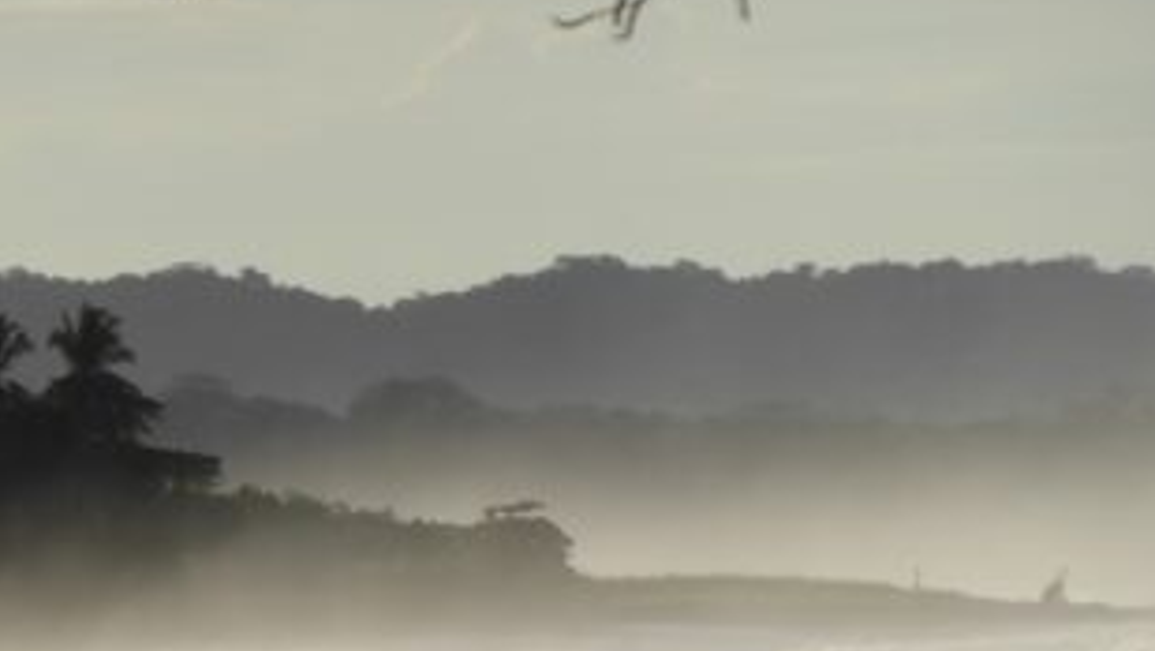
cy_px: 445
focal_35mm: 783
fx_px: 23986
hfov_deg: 2.8
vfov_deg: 1.6
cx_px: 561
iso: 80
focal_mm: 89.6
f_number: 6
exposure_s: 1/800
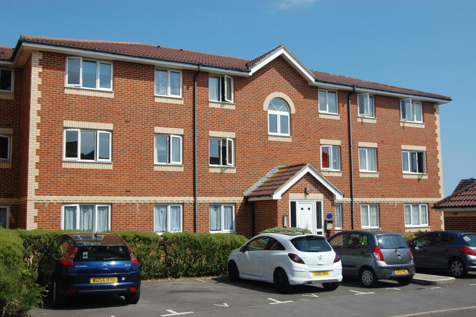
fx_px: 515
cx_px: 238
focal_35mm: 39
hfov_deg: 49.6
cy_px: 158
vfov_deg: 34.2
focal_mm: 26
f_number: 10
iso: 200
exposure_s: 1/400
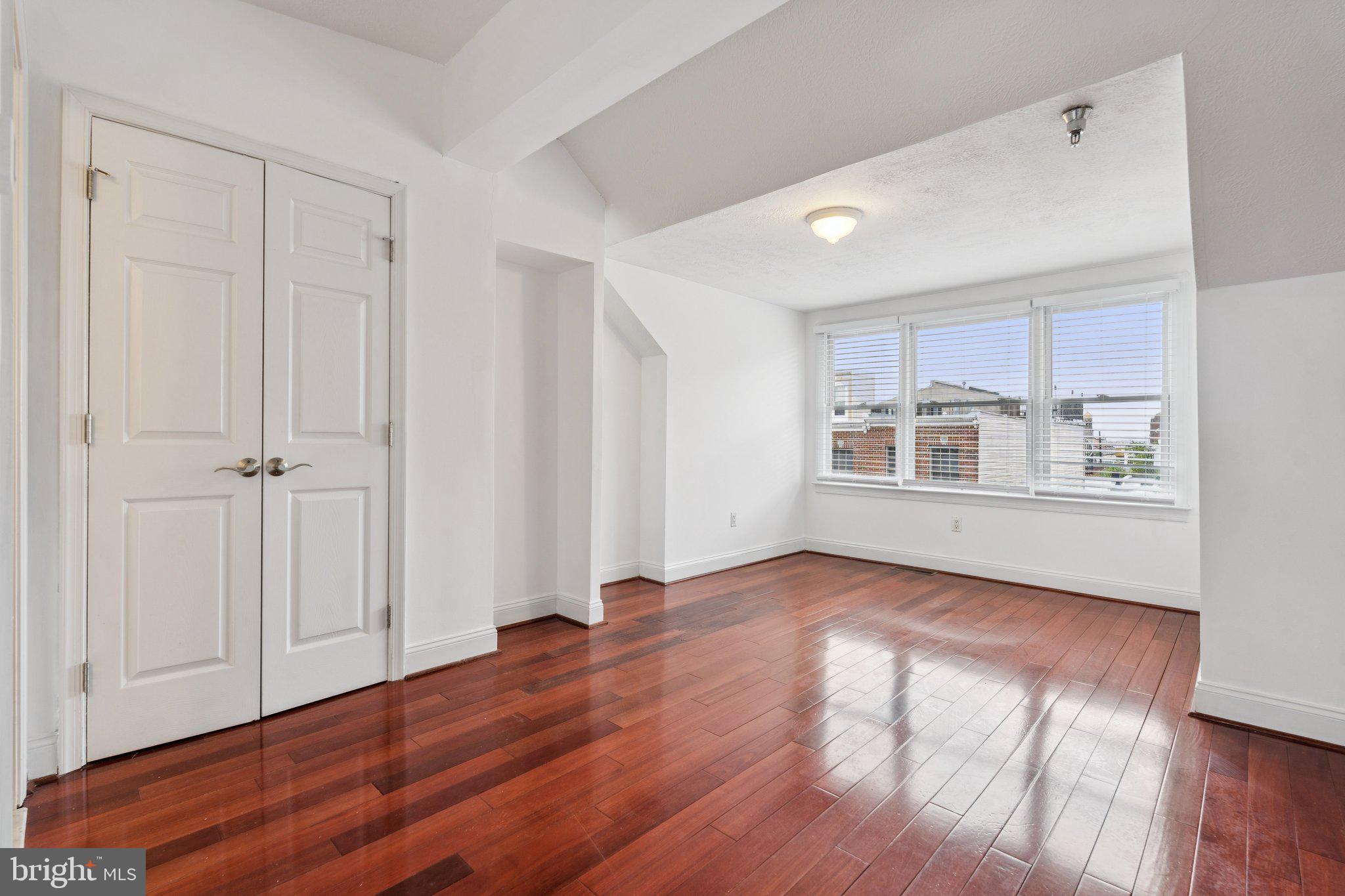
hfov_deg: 96.7
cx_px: 672
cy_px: 448
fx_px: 598
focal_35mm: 16
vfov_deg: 73.7
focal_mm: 16
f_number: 7.1
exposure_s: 1/8
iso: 200
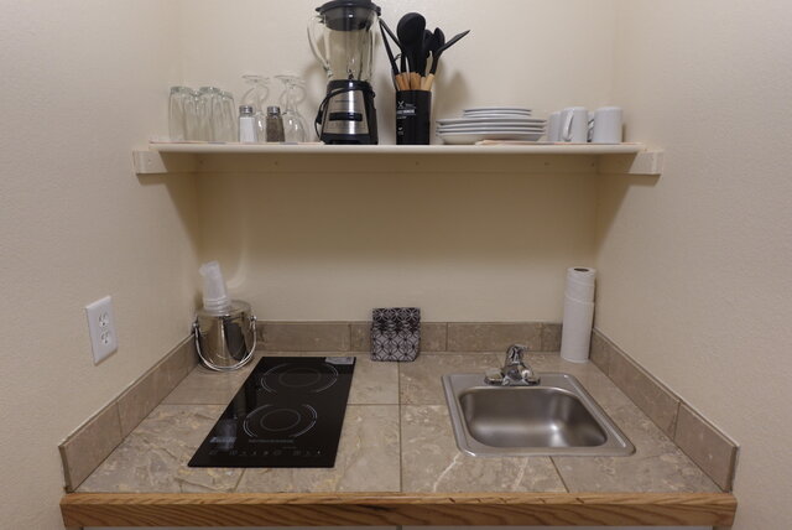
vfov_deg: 62.0
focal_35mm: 20
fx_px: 440
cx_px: 396
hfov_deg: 83.9
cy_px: 265
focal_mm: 7.6
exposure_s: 1/80
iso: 200
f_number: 2.2
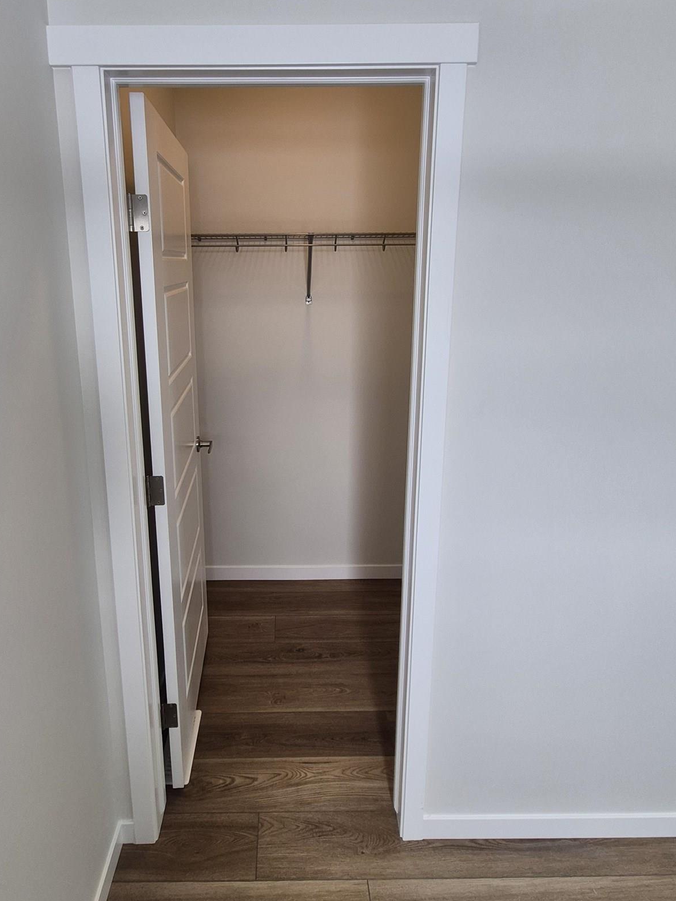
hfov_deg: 68.1
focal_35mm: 19
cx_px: 277
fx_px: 495
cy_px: 377
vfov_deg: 84.0
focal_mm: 1.74
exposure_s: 1/120
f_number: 2.2
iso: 50
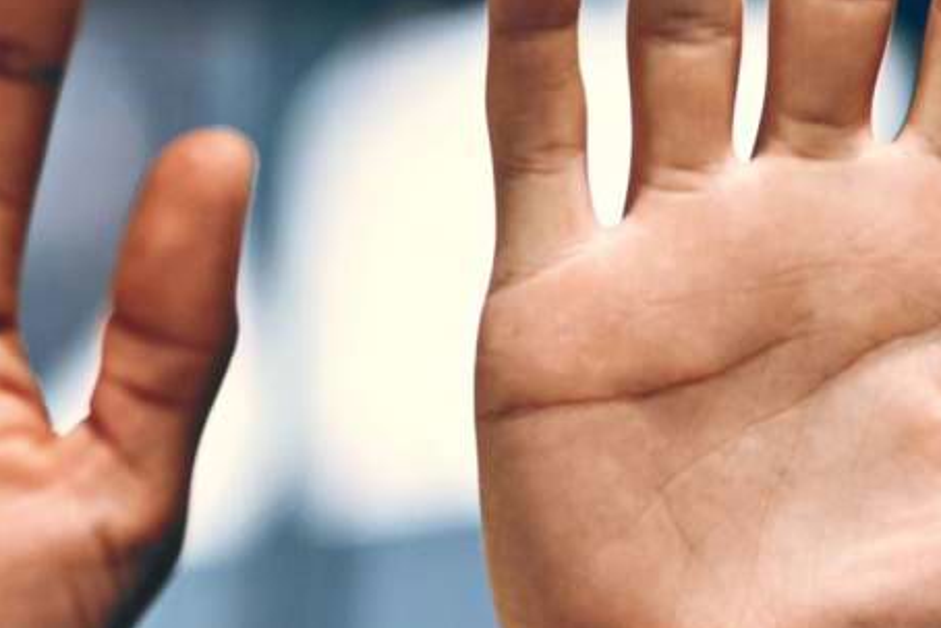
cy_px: 430
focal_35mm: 487
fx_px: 12733
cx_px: 701
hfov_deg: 4.2
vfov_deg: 2.8
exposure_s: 1/320
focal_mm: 85
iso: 200
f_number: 2.8
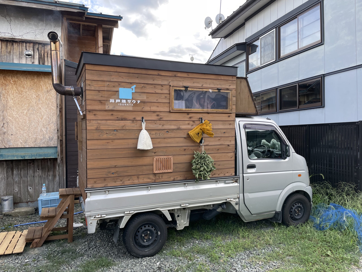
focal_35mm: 26
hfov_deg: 67.3
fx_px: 272
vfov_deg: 53.1
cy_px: 136
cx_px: 181
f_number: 1.6
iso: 32
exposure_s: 1/369
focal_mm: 4.2
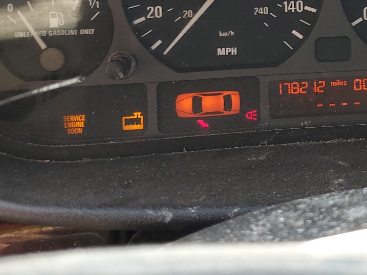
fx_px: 615
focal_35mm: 58
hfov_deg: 32.3
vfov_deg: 24.4
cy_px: 16
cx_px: 295
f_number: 1.5
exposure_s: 1/244
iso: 50
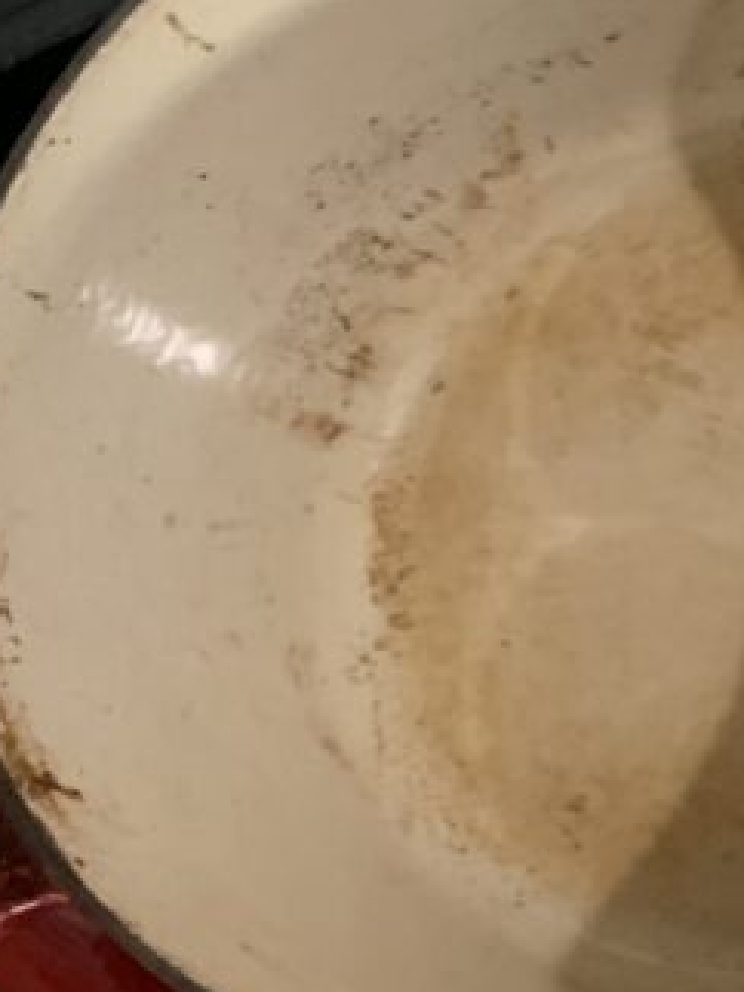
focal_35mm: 87
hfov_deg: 14.7
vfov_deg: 22.5
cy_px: 494
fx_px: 2495
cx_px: 1374
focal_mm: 4.25
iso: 250
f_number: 1.8
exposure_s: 1/60
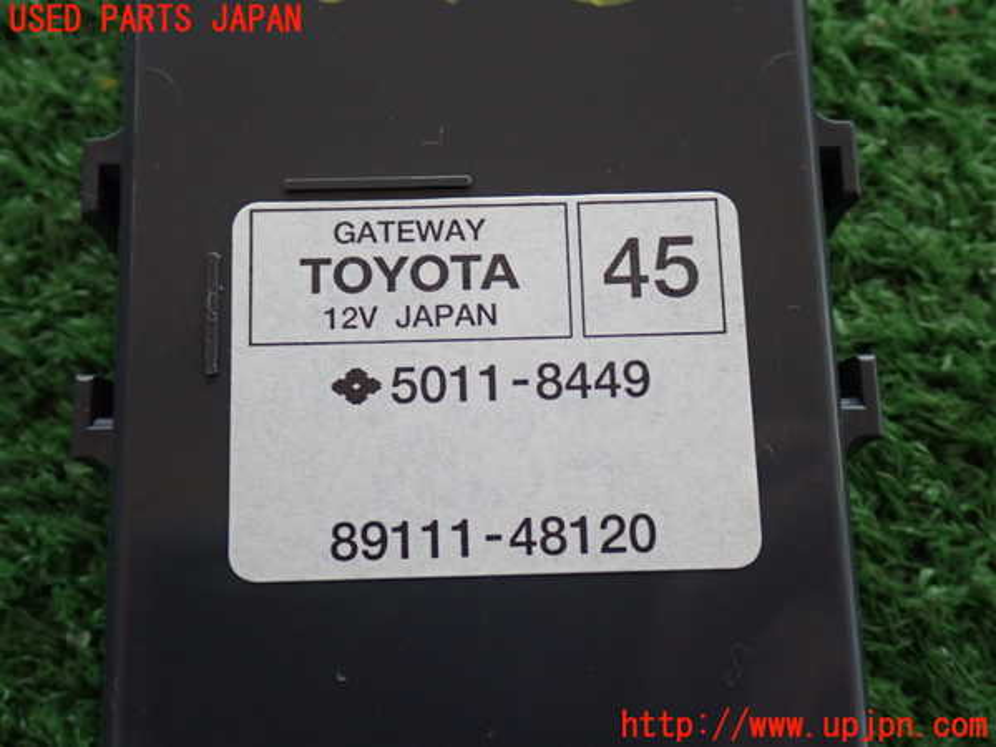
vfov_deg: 29.1
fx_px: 1439
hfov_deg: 38.2
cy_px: 374
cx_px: 498
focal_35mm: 50
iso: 800
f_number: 3.2
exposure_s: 1/30
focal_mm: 9.01
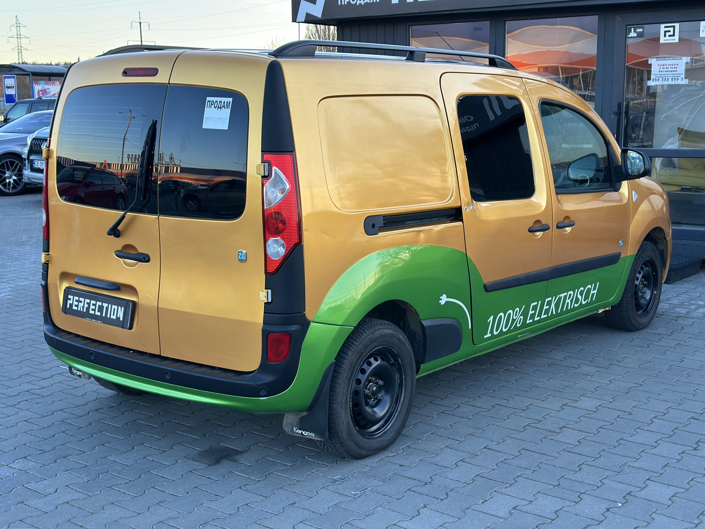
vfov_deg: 30.3
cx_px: 352
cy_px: 264
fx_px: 978
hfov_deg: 39.7
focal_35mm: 48
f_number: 1.78
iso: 80
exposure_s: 1/157
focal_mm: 6.86
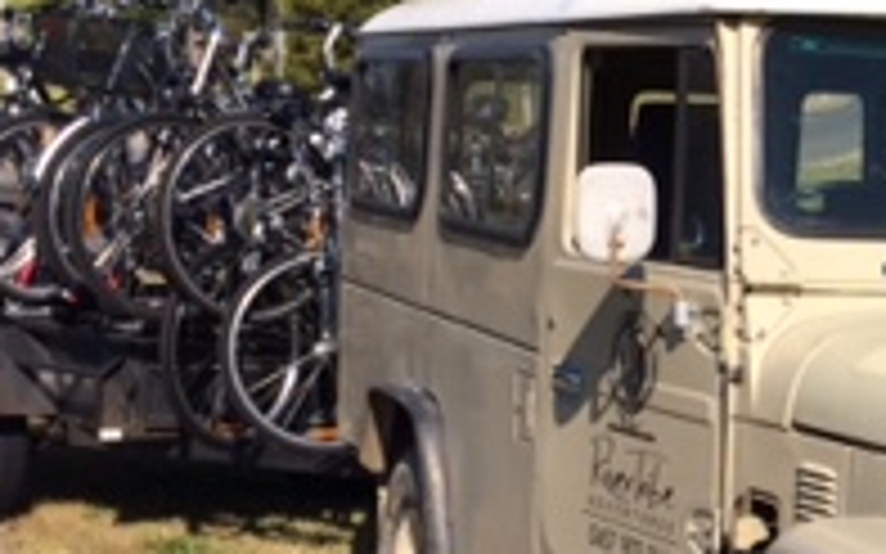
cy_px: 378
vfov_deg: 13.1
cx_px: 1057
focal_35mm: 100
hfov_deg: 19.6
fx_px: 2414
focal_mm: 4.15
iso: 32
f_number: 2.2
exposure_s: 1/2740
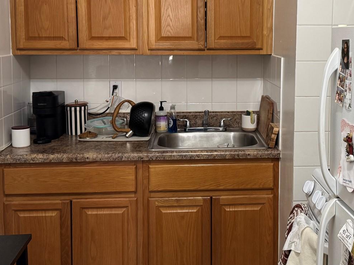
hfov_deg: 37.9
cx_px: 224
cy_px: 80
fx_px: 511
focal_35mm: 50
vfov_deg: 28.8
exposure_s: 1/60
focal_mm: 6.76
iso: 250
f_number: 1.78
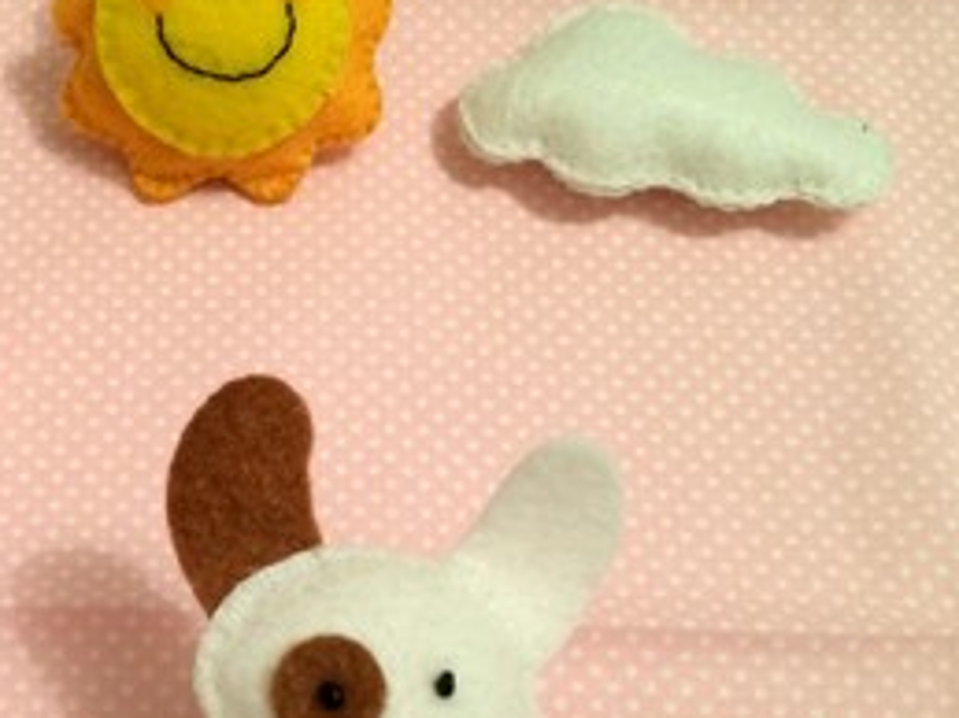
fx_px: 1606
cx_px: 170
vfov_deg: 25.0
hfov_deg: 32.2
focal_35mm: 58
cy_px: 516
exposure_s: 1/33
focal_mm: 4.12
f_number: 2.2
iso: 200
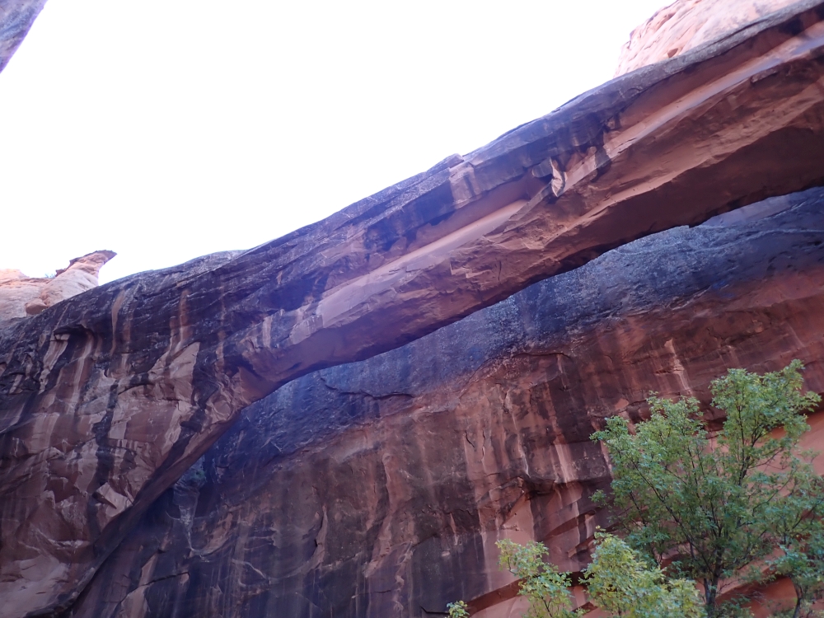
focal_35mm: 25
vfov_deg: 54.9
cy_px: 309
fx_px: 595
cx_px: 412
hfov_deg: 69.4
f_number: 2
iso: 125
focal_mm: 4.5
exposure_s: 1/60
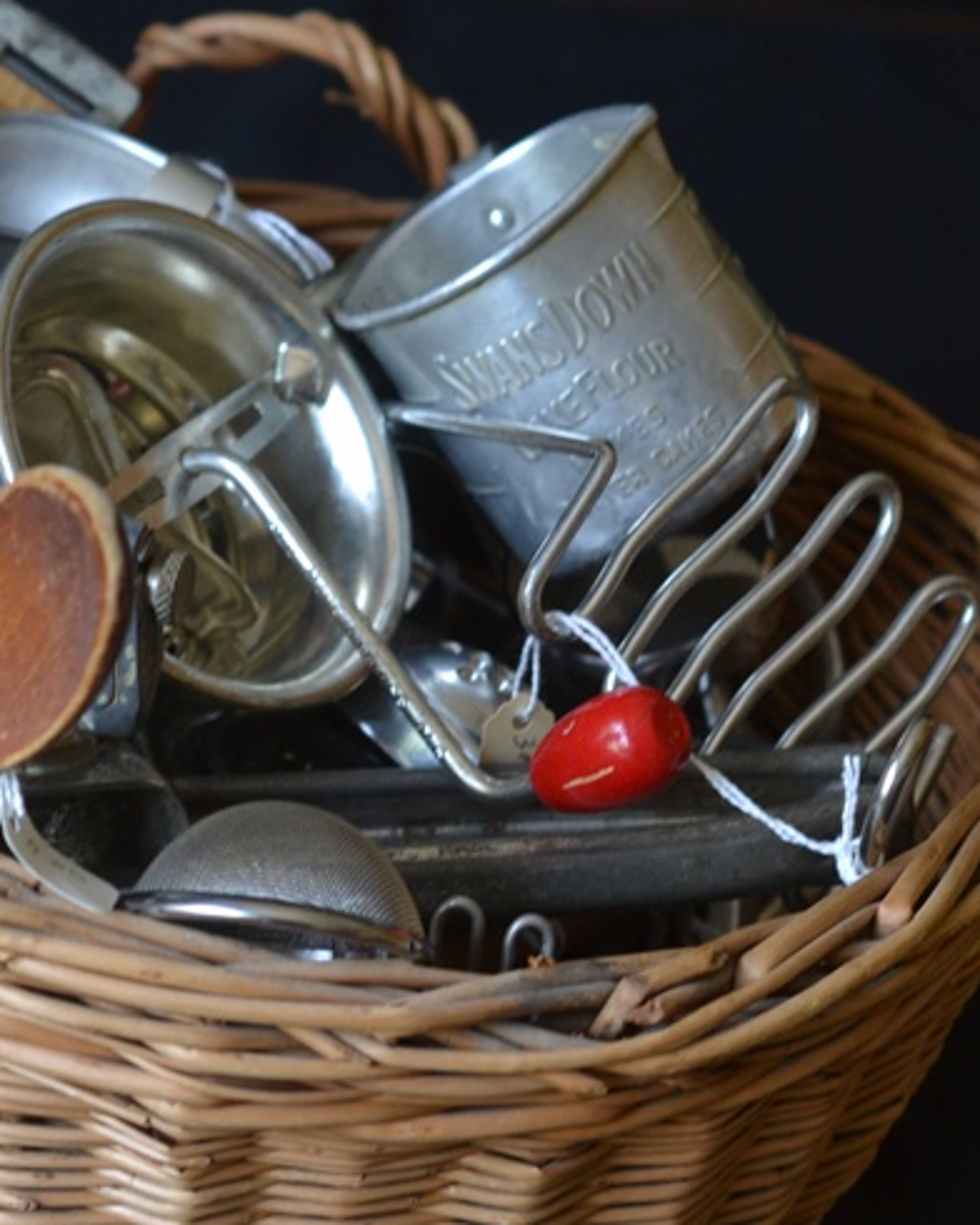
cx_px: 220
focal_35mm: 115
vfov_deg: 16.7
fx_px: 4169
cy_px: 716
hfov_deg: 13.4
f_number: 4
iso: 500
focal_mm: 40
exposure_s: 1/60
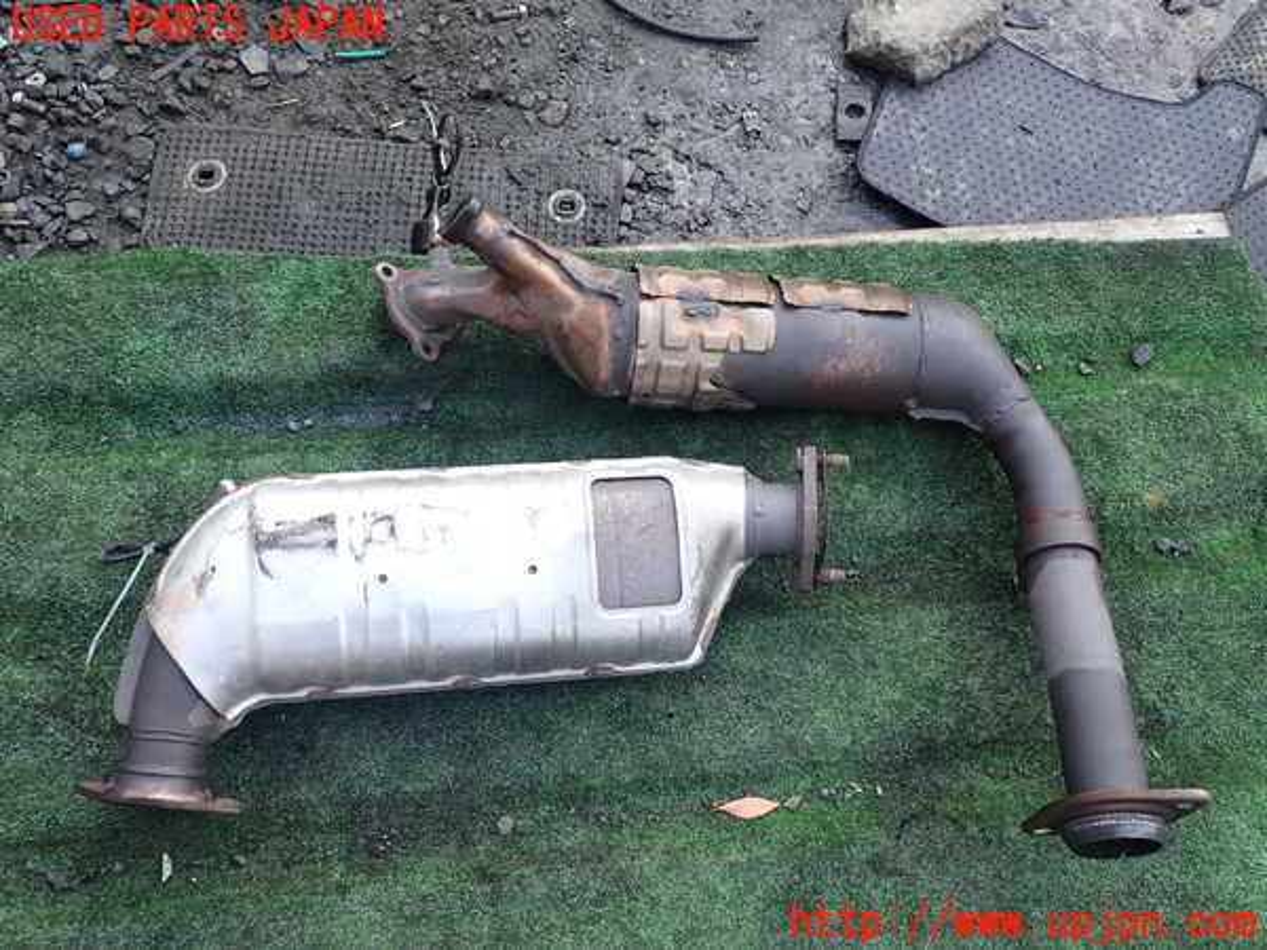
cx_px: 634
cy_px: 475
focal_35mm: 30
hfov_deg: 60.0
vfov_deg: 46.8
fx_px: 1098
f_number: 3.2
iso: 100
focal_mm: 5.4
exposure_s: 1/80
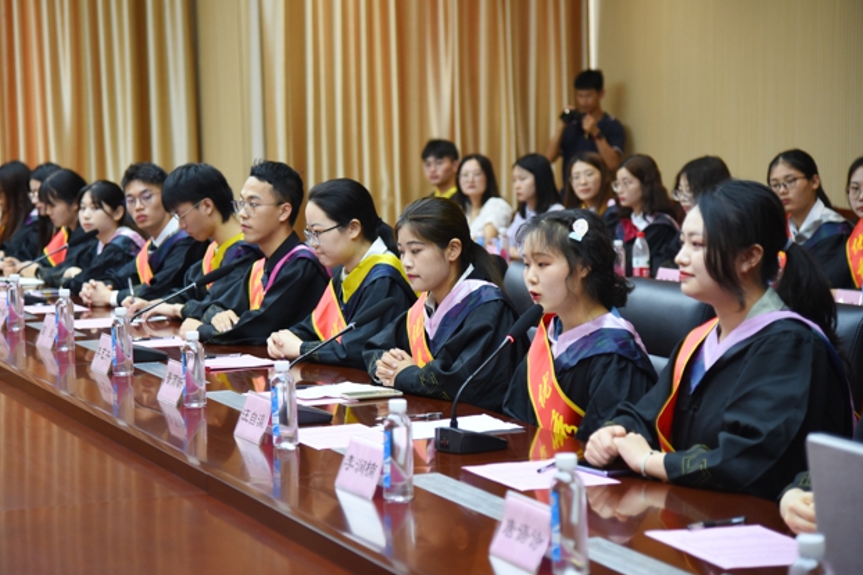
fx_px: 2228
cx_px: 394
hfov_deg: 21.9
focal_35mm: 93
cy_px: 269
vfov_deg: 14.7
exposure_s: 1/100
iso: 1100
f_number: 4
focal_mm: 85
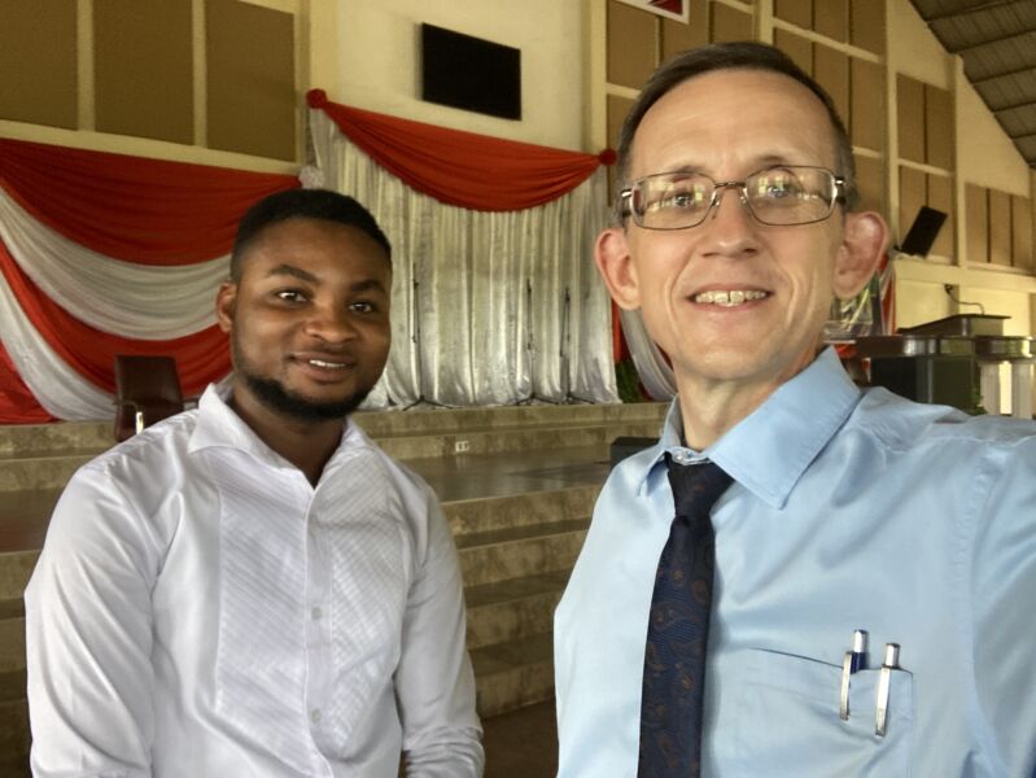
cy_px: 389
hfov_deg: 56.8
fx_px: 958
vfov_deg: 44.2
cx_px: 518
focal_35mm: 32
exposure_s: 1/60
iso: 320
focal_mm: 2.87
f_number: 2.2
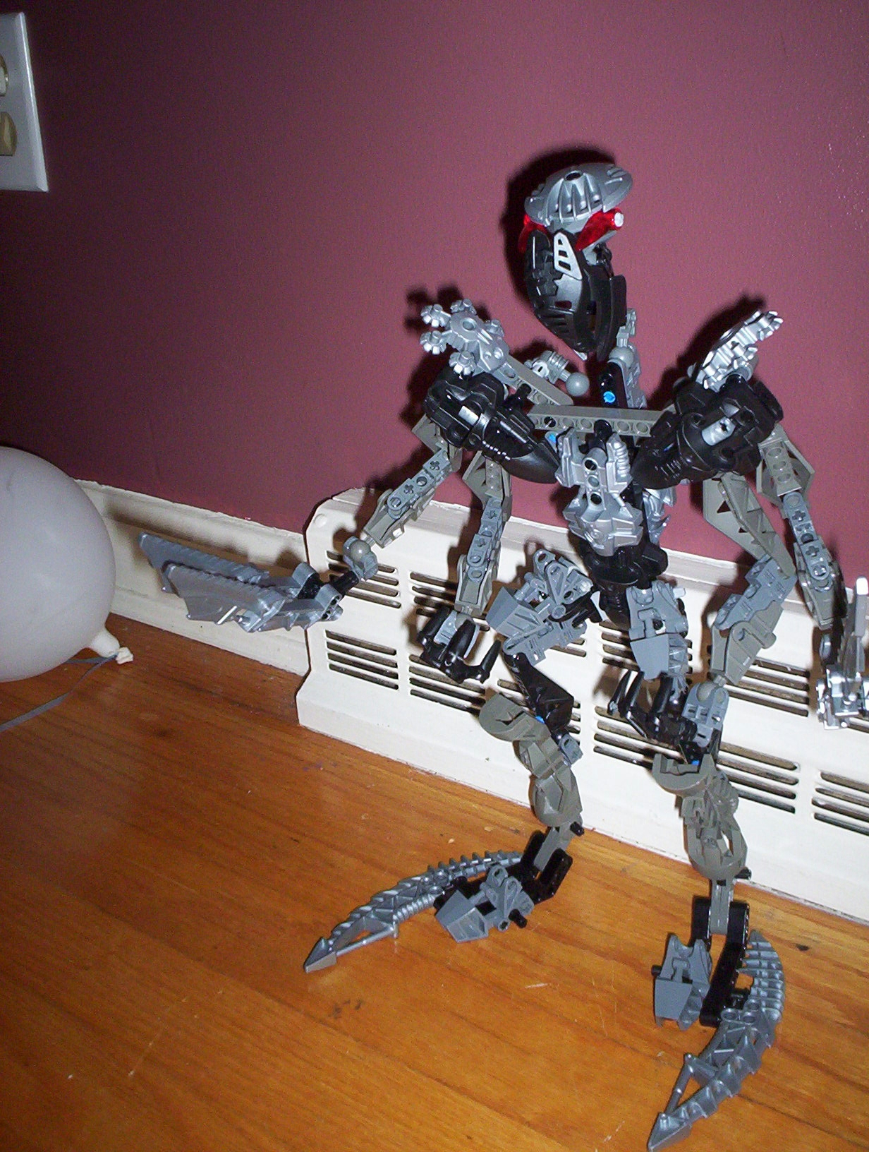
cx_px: 434
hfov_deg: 37.9
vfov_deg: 48.9
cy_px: 576
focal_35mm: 38
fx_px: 1267
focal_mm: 4.99
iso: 140
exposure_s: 1/60
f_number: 4.5
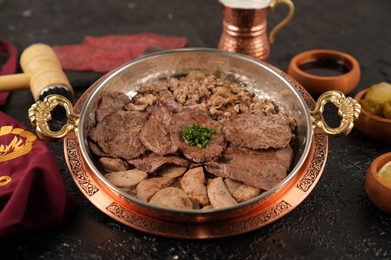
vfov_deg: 21.6
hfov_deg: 31.9
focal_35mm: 63
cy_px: 130
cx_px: 196
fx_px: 684
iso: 500
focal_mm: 63
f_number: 4
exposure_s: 1/400
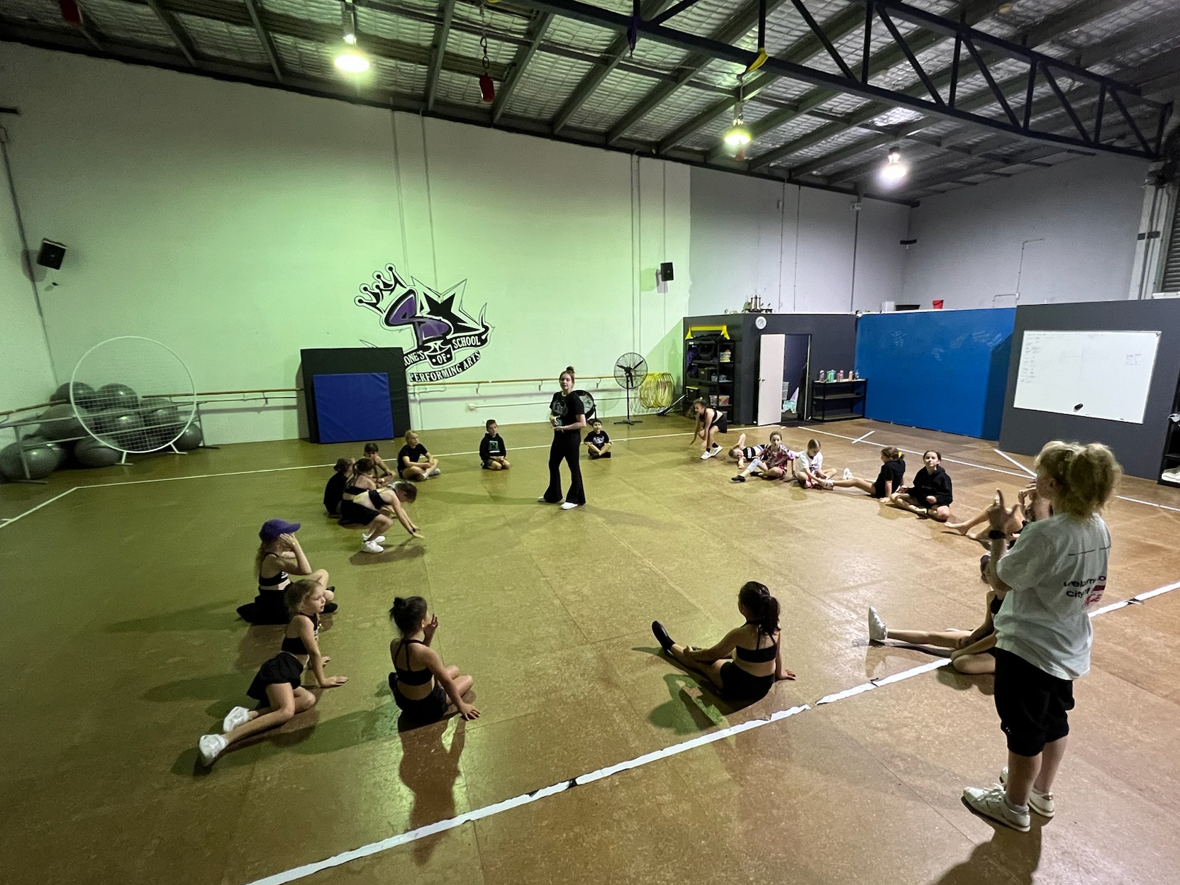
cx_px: 643
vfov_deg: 78.1
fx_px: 545
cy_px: 462
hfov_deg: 94.2
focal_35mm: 16
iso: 500
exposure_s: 1/50
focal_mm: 1.57
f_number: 1.8
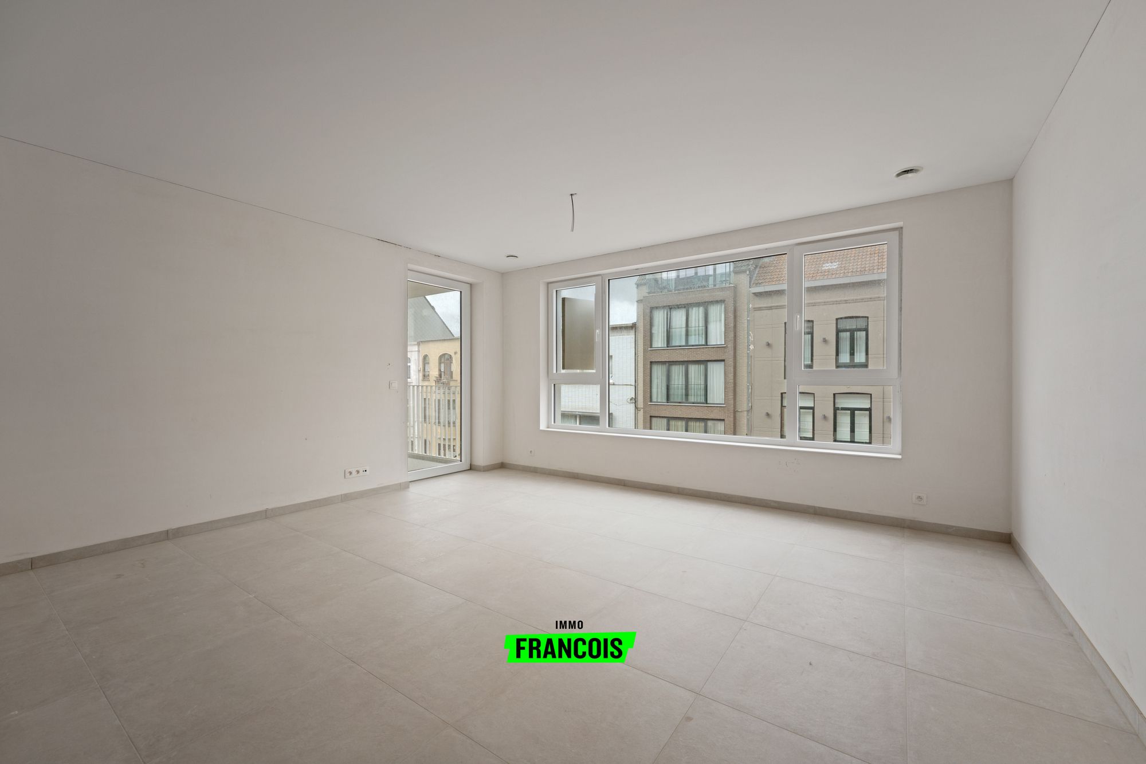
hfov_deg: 104.3
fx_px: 446
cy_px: 382
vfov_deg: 81.2
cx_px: 573
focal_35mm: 14
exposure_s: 1/25
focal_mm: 14
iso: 250
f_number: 9
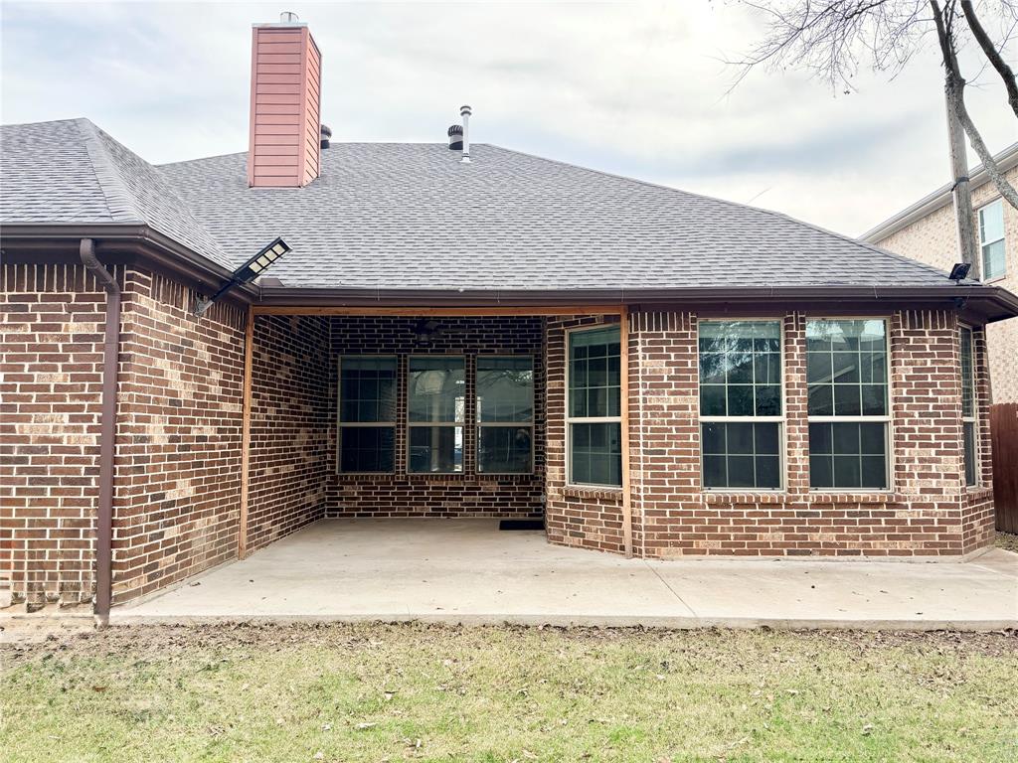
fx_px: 706
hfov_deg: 71.6
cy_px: 382
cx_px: 509
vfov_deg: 56.8
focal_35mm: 24
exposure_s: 1/1949
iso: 100
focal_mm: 6.76
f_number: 1.78
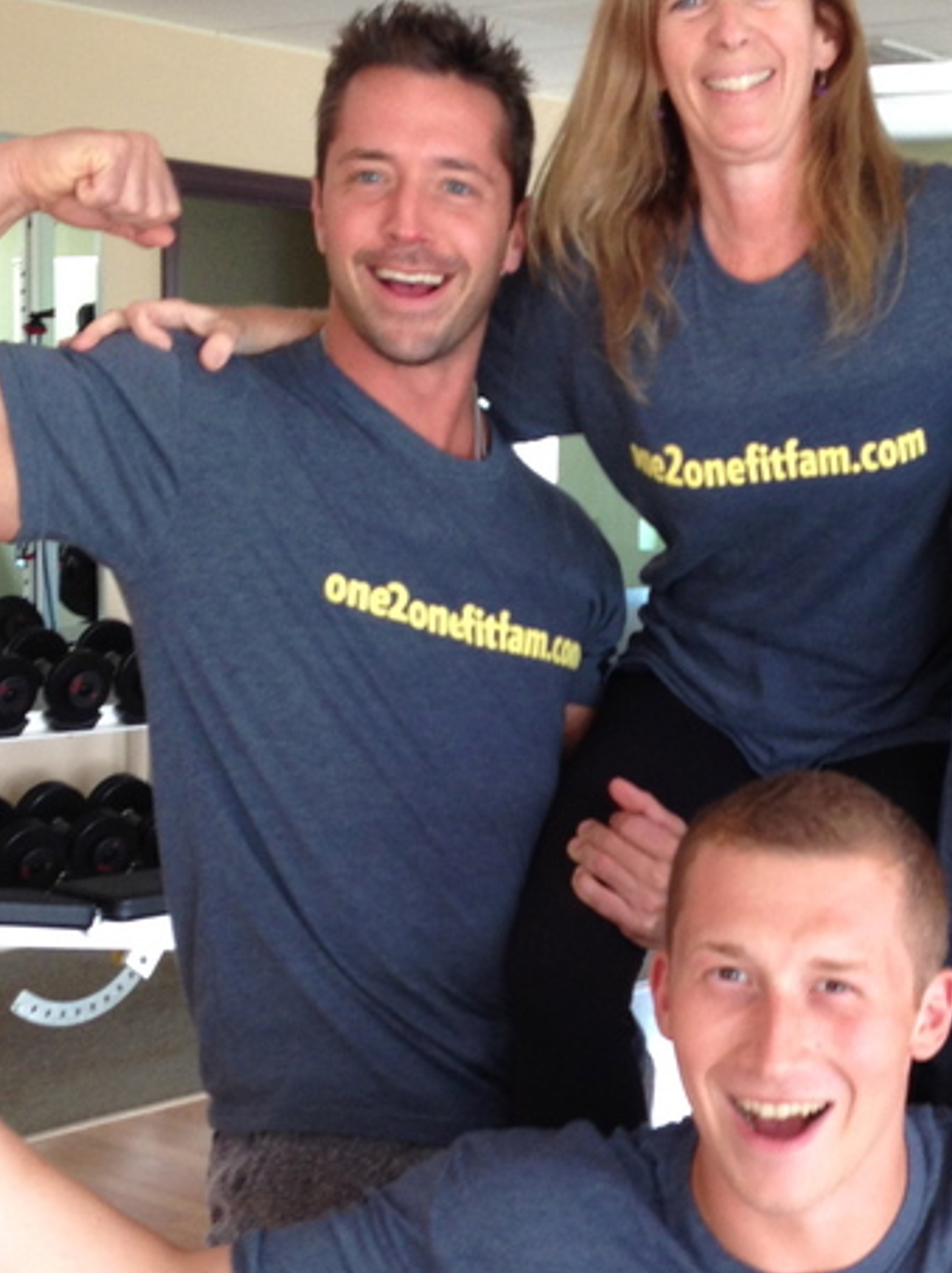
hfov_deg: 20.7
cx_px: 772
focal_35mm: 70
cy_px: 798
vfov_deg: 27.7
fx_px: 2570
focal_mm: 4.12
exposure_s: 1/20
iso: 80
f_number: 2.4
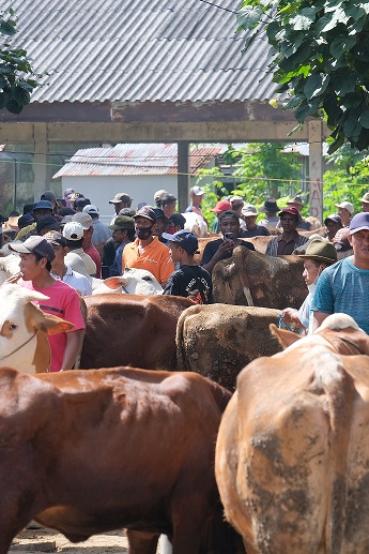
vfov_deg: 8.3
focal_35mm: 249
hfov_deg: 5.5
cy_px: 276
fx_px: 3826
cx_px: 325
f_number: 5.6
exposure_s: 1/320
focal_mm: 110.3
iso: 400
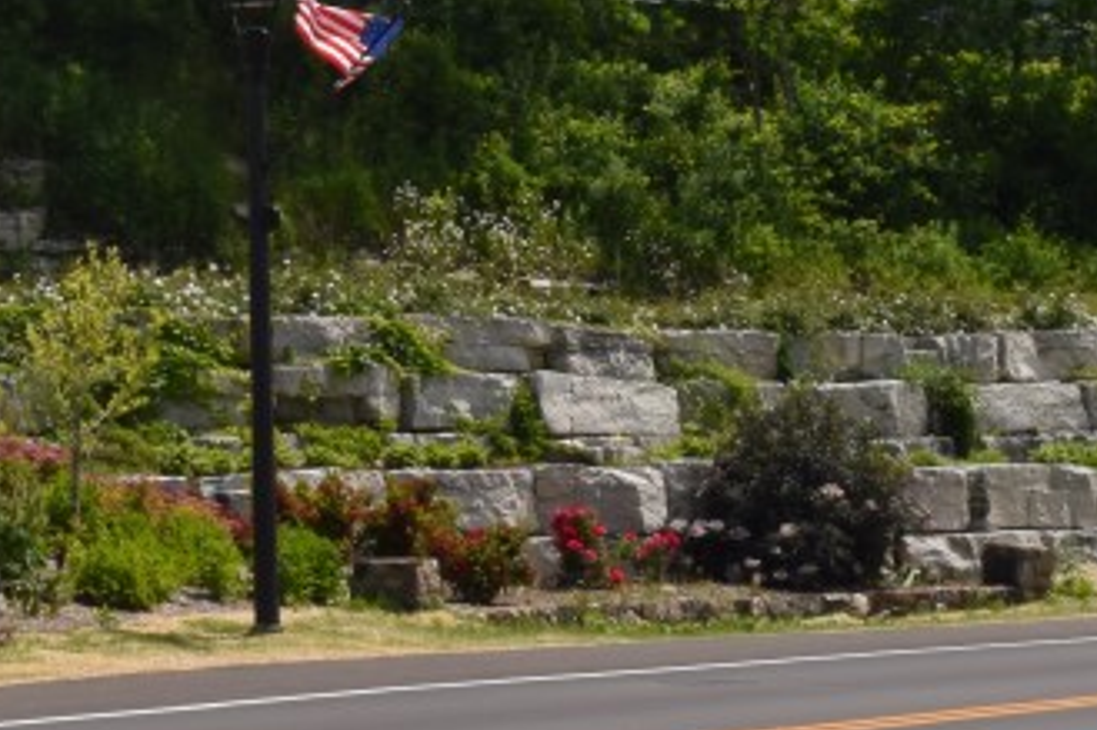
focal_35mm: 154
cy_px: -480
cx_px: 40
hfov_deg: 13.2
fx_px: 4692
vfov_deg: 8.6
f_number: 13
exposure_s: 1/200
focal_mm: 25
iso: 100
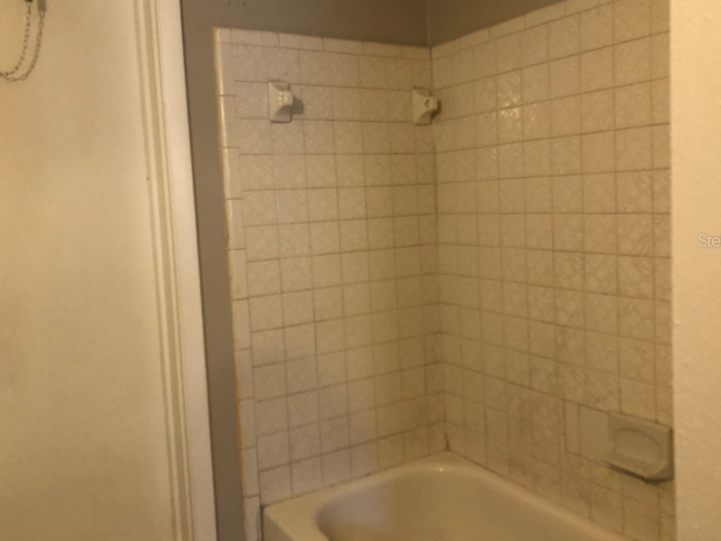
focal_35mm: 32
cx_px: 362
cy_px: 240
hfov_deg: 56.8
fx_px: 667
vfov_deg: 44.1
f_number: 1.8
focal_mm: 3.99
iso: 50
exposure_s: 1/15
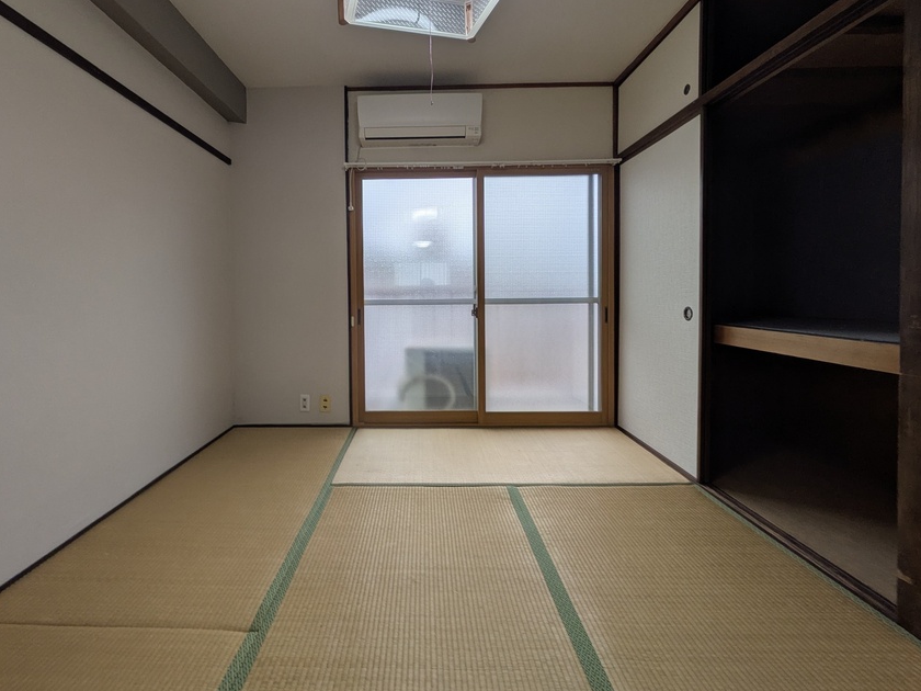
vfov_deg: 77.8
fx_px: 426
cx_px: 414
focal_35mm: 16
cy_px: 305
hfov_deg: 94.2
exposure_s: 1/142
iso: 41
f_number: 2.2
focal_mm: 1.83
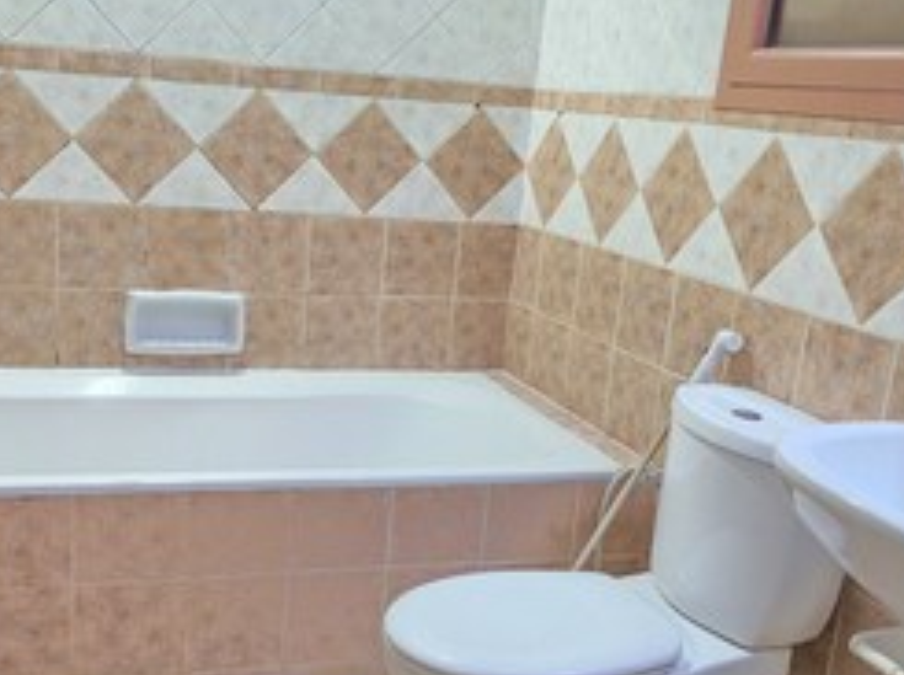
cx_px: 327
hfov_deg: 43.5
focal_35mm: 43
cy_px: 408
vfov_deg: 33.4
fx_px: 1121
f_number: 1.7
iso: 1250
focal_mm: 6.3
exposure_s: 1/120
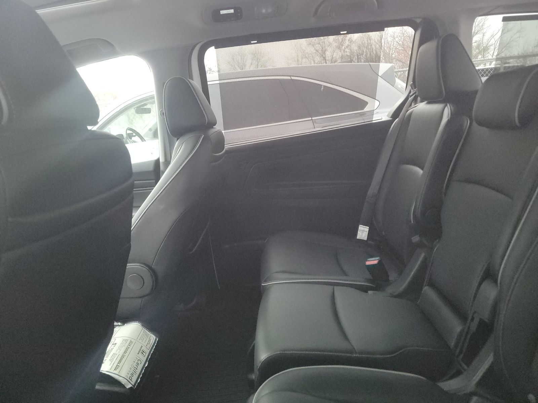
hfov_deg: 71.6
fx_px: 373
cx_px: 269
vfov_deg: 56.8
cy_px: 202
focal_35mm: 24
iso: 2643
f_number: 1.8
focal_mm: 6.7
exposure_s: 1/59
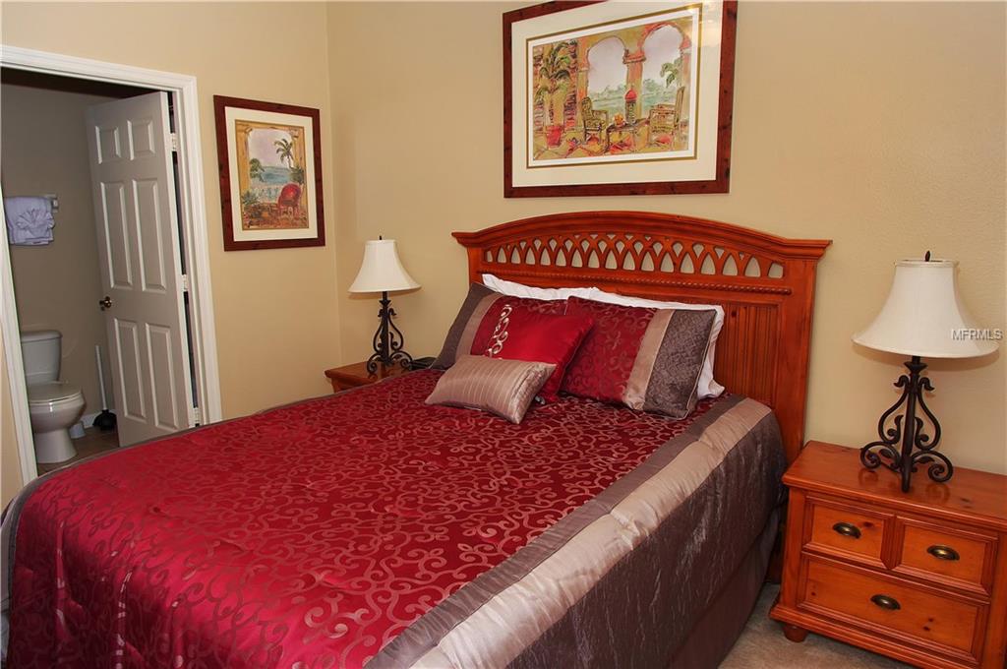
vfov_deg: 57.1
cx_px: 504
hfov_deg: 78.7
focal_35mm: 22
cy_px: 334
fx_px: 615
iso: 400
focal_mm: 15
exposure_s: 1/50
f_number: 8
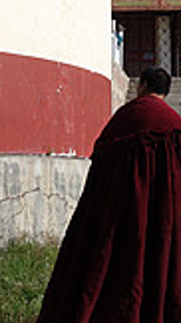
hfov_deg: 8.3
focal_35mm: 145
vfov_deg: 14.2
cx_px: 22
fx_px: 1238
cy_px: -107
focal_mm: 10.4
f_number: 5.6
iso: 125
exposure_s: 1/640
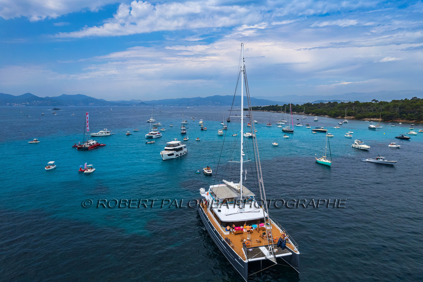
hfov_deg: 78.6
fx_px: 258
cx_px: 212
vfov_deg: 57.2
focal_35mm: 22
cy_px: 141
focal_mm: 8.4
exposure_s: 1/4000
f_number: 2.8
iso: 100
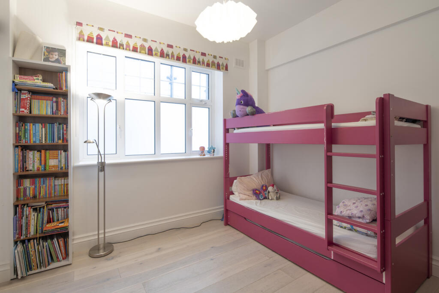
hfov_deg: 93.3
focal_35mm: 17
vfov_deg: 70.5
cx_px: 220
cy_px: 146
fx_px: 207
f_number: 9
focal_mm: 17
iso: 100
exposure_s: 1/5
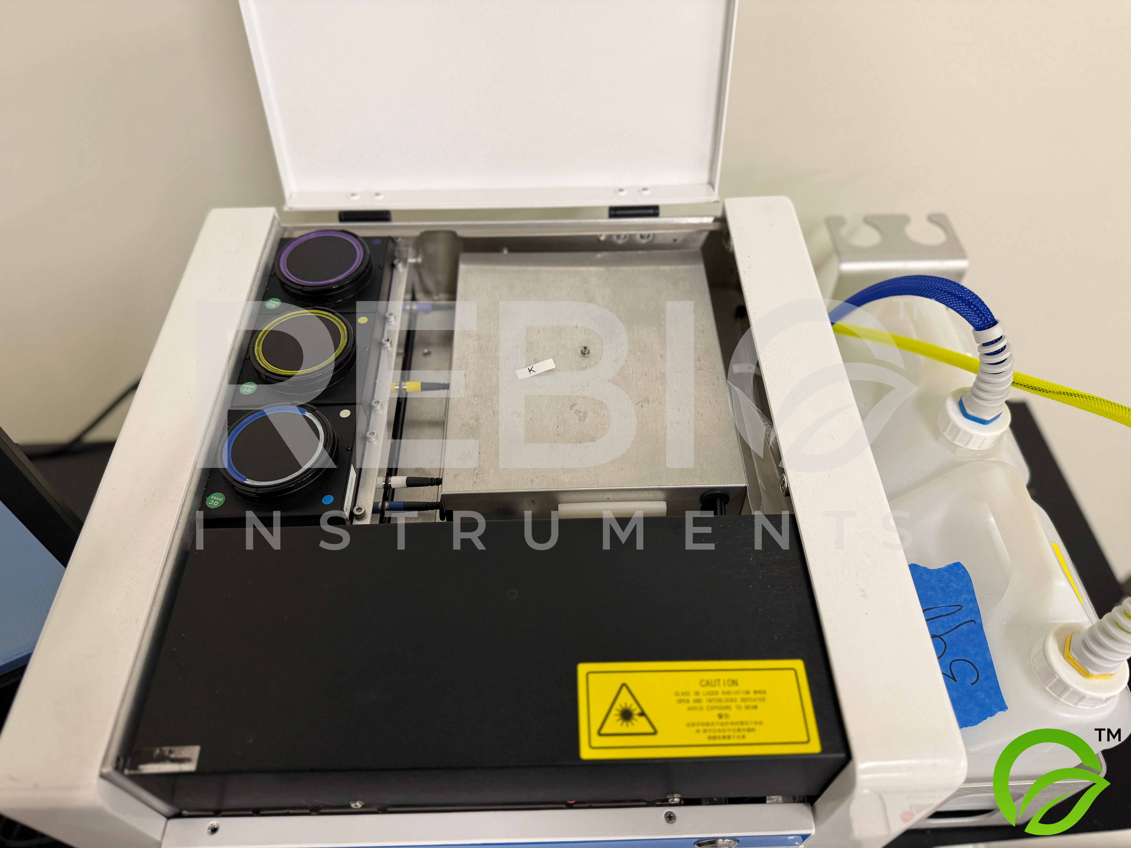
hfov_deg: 71.6
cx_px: 566
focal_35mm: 24
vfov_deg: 56.8
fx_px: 784
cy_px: 424
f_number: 1.78
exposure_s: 1/60
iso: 250
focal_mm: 6.76
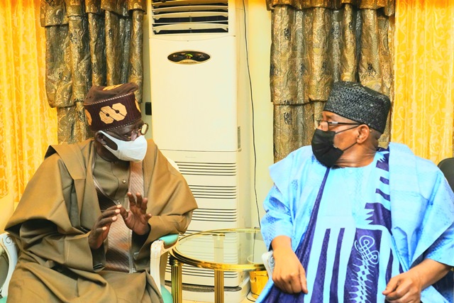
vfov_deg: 28.7
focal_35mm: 47
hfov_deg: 41.9
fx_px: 593
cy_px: 152
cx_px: 227
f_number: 6.3
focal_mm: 47
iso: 10000
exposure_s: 1/250
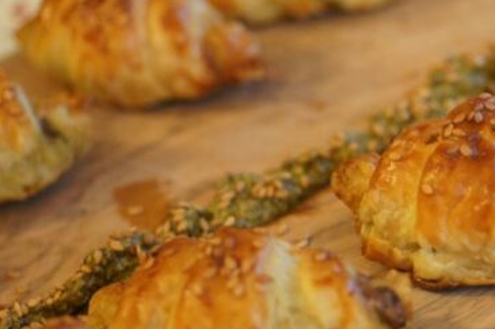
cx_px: 469
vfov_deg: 8.7
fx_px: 2171
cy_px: 158
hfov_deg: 12.9
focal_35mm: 158
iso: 800
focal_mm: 50
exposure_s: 1/40
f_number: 2.8
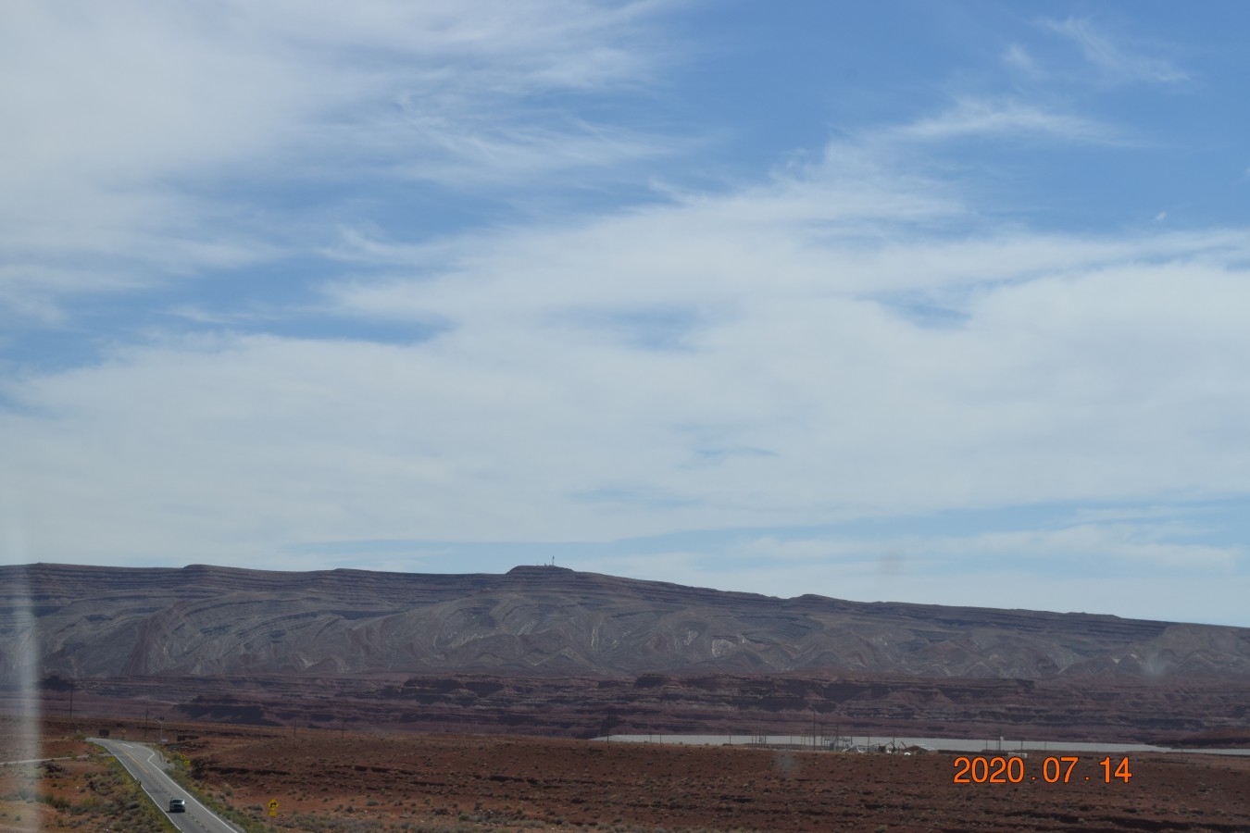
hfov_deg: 28.1
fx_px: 2500
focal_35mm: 72
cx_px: 625
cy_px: 416
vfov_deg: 18.9
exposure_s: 1/500
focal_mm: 48
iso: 200
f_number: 11
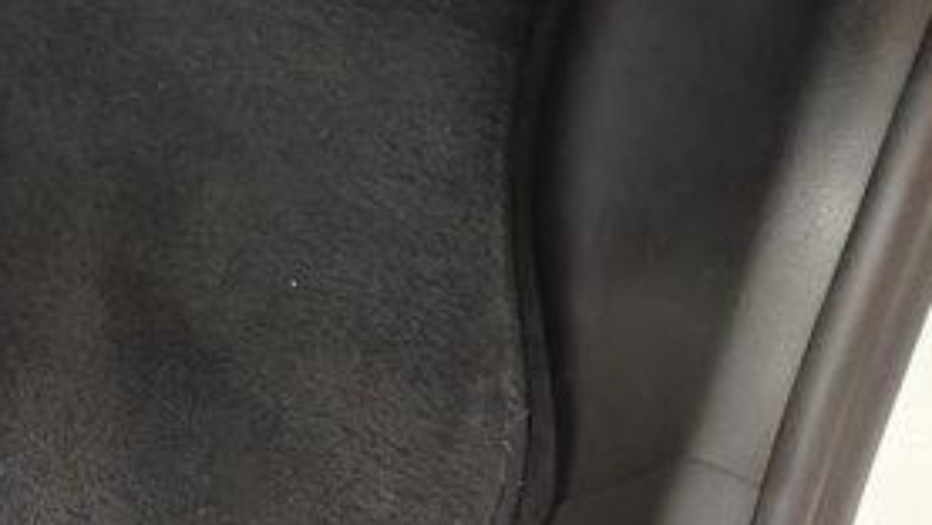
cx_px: -1268
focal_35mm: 136
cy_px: -639
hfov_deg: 12.5
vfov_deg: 8.3
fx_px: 3362
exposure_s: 1/43
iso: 160
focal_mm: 5.59
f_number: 1.8
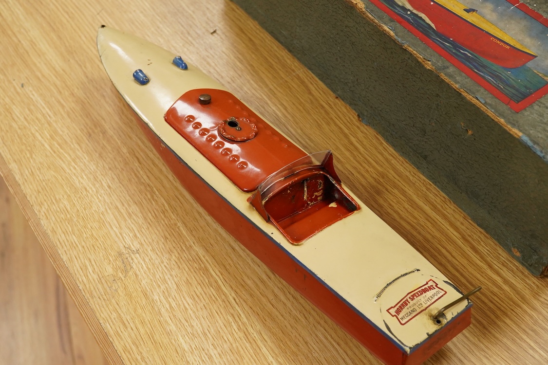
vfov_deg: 29.9
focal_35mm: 45
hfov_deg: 43.6
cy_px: 182
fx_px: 685
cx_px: 274
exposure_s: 1/160
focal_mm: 30
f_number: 10
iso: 2500
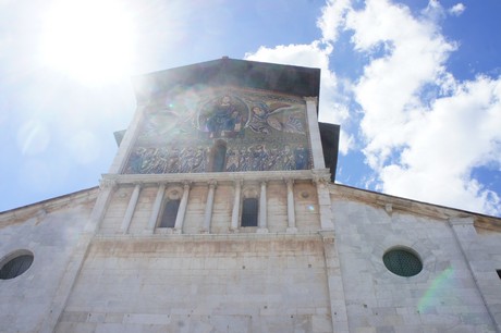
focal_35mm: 28
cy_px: 166
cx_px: 250
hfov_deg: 64.6
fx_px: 396
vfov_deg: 45.6
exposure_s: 1/250
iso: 200
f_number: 11
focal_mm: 19
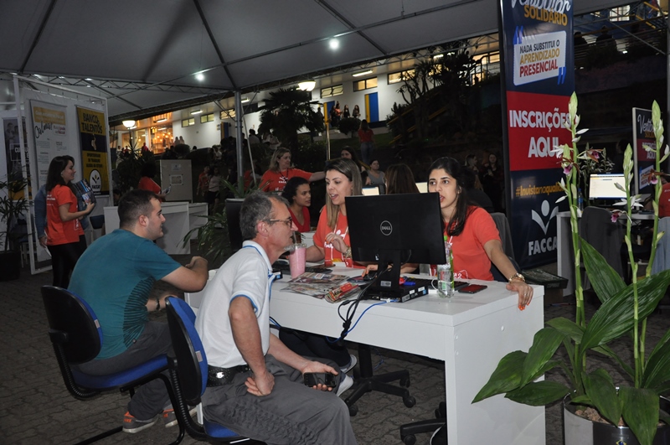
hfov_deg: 53.2
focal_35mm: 36
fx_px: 669
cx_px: 335
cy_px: 222
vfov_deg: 36.8
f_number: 3.8
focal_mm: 24
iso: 800
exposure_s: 1/60
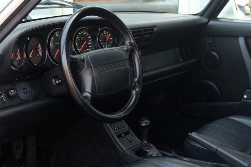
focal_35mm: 78
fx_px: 544
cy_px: 67
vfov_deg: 17.5
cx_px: 149
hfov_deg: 26.0
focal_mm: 40.7
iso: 640
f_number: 4
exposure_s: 1/60
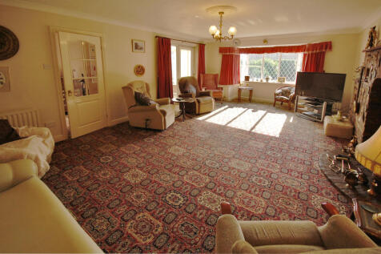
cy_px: 127
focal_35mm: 15
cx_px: 190
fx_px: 159
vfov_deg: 77.3
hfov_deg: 100.4
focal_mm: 10
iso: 200
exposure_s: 1/125
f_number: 5.6
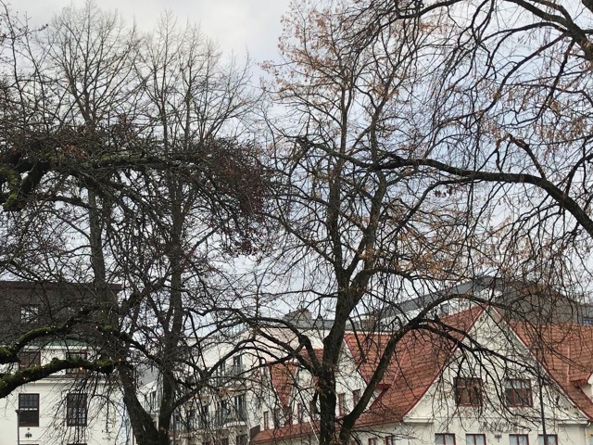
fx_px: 1079
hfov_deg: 30.3
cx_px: 165
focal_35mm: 63
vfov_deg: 23.2
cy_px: 269
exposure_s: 1/218
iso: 20
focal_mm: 4
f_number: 1.8
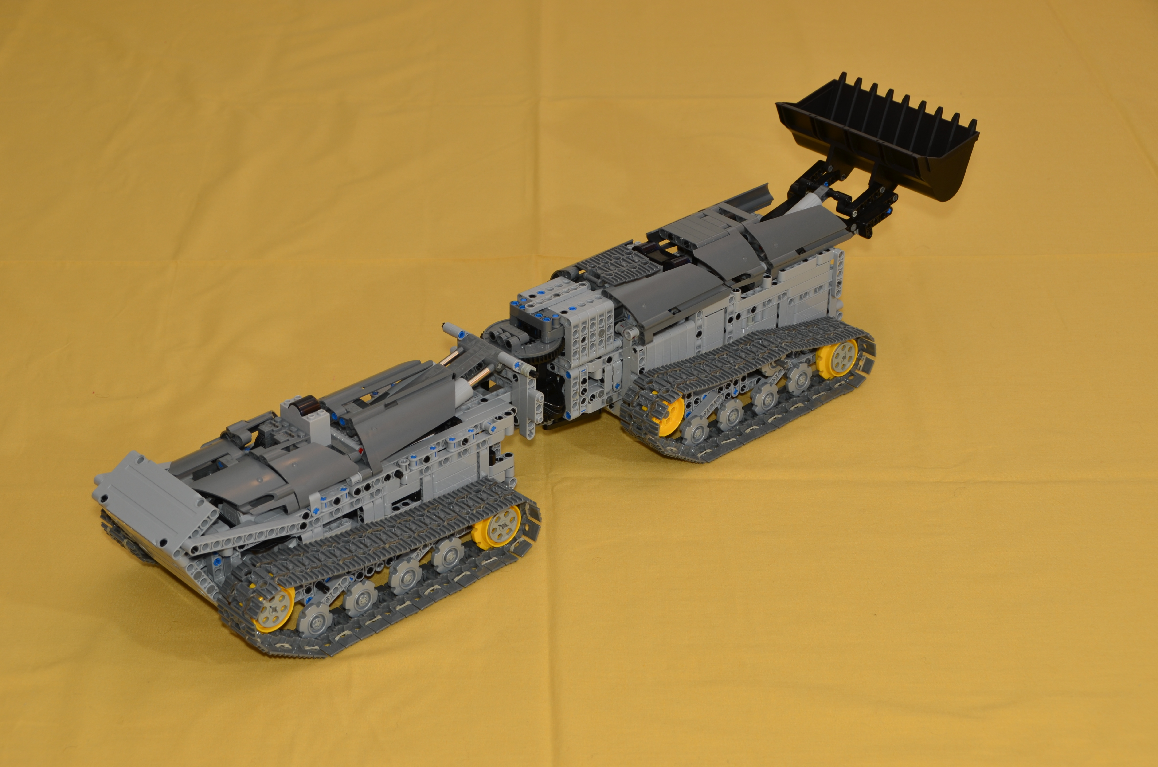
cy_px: 384
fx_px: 2119
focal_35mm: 66
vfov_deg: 20.5
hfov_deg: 30.6
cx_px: 579
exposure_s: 1/60
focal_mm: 44
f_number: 8
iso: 100
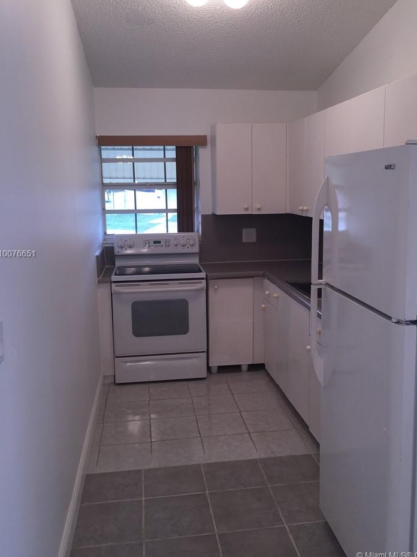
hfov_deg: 44.1
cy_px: 254
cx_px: 221
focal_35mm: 32
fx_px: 514
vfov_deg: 56.7
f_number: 2.2
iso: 32
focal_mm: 4.15
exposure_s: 1/60
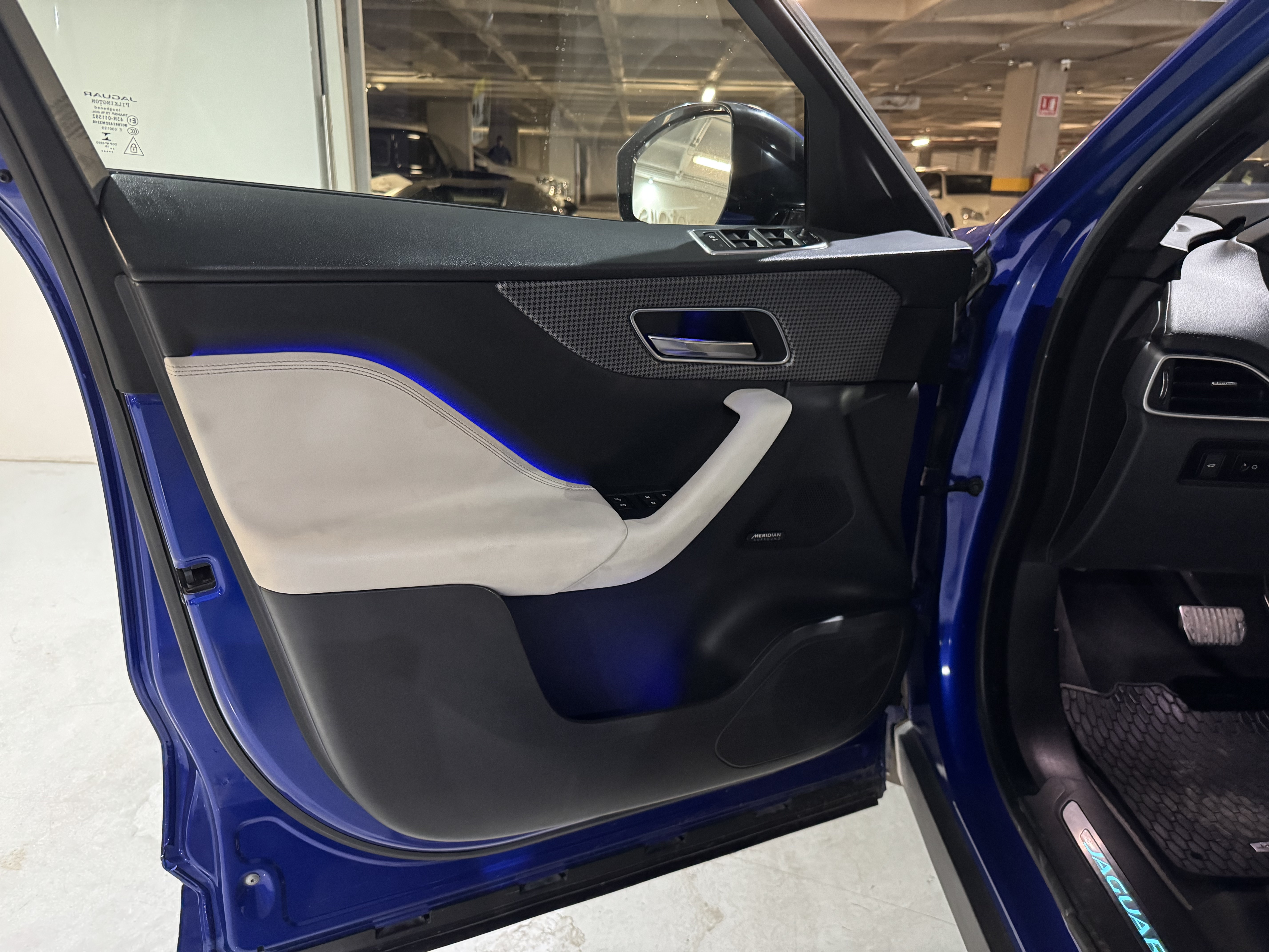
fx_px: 880
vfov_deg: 56.8
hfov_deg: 71.6
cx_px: 634
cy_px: 476
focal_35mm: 24
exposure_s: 1/30
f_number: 1.78
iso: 800
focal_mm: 6.76
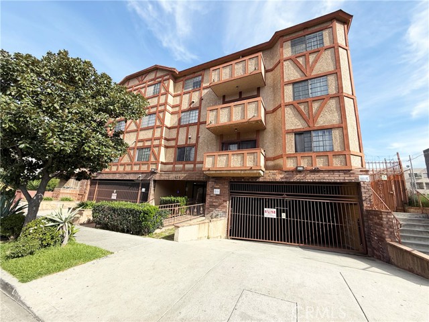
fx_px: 174
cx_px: 214
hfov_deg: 102.1
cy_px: 161
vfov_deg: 85.7
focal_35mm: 14
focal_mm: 2.22
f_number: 2.2
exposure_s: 1/779
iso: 50
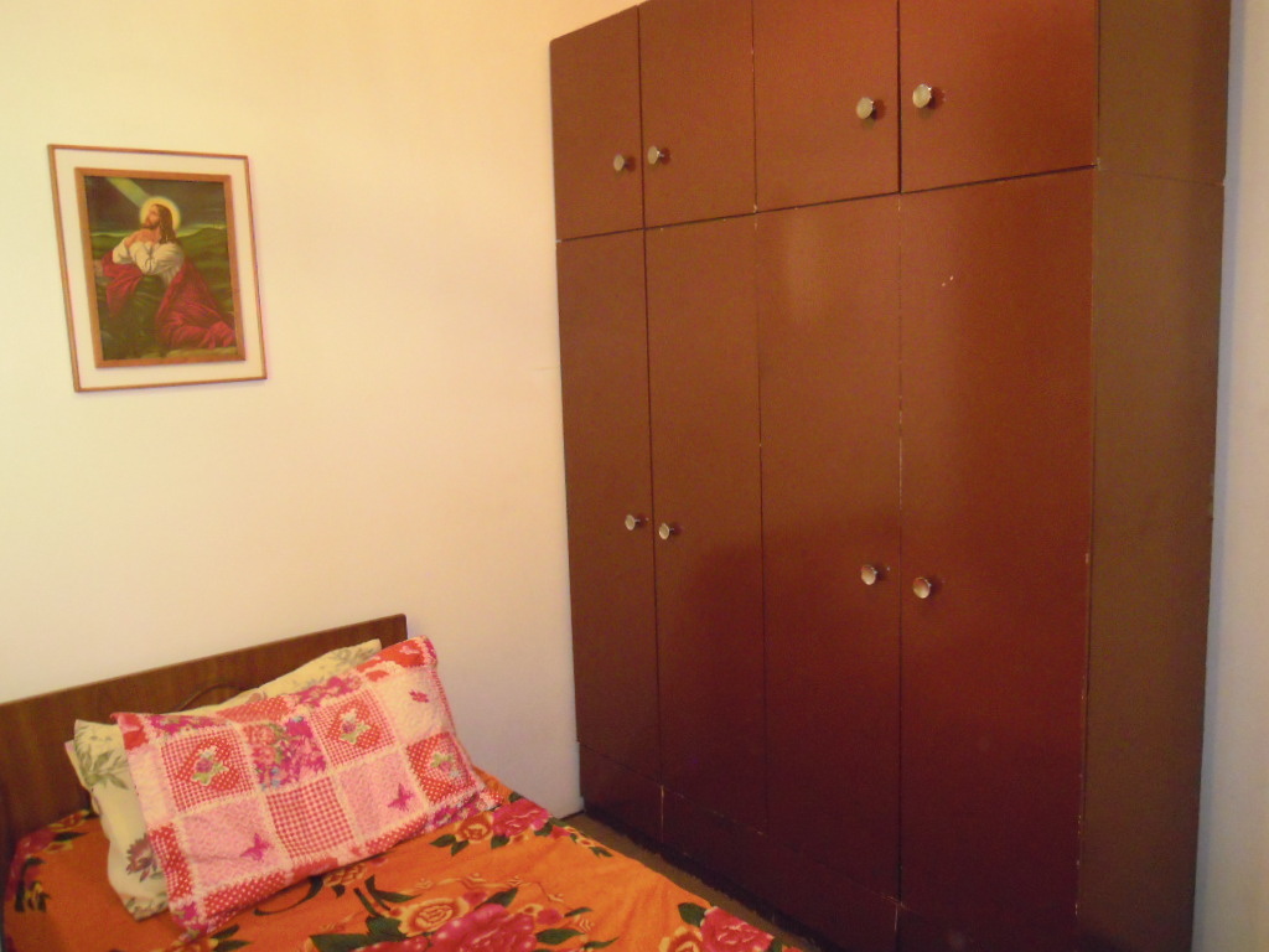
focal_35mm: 28
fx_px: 1026
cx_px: 634
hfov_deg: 63.4
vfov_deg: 49.7
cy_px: 476
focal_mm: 5
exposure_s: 1/50
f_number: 2.7
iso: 800
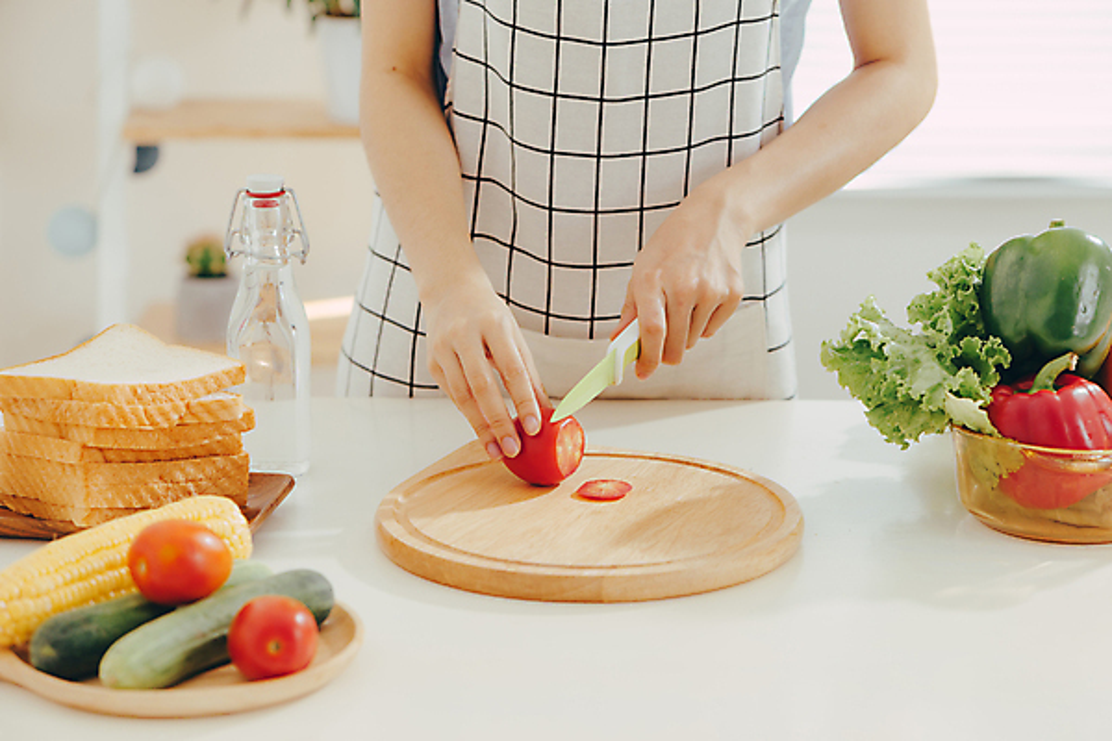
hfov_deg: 19.5
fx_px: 3243
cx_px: 556
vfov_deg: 13.0
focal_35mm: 105
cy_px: 370
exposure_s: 1/160
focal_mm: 105
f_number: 4.5
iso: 400
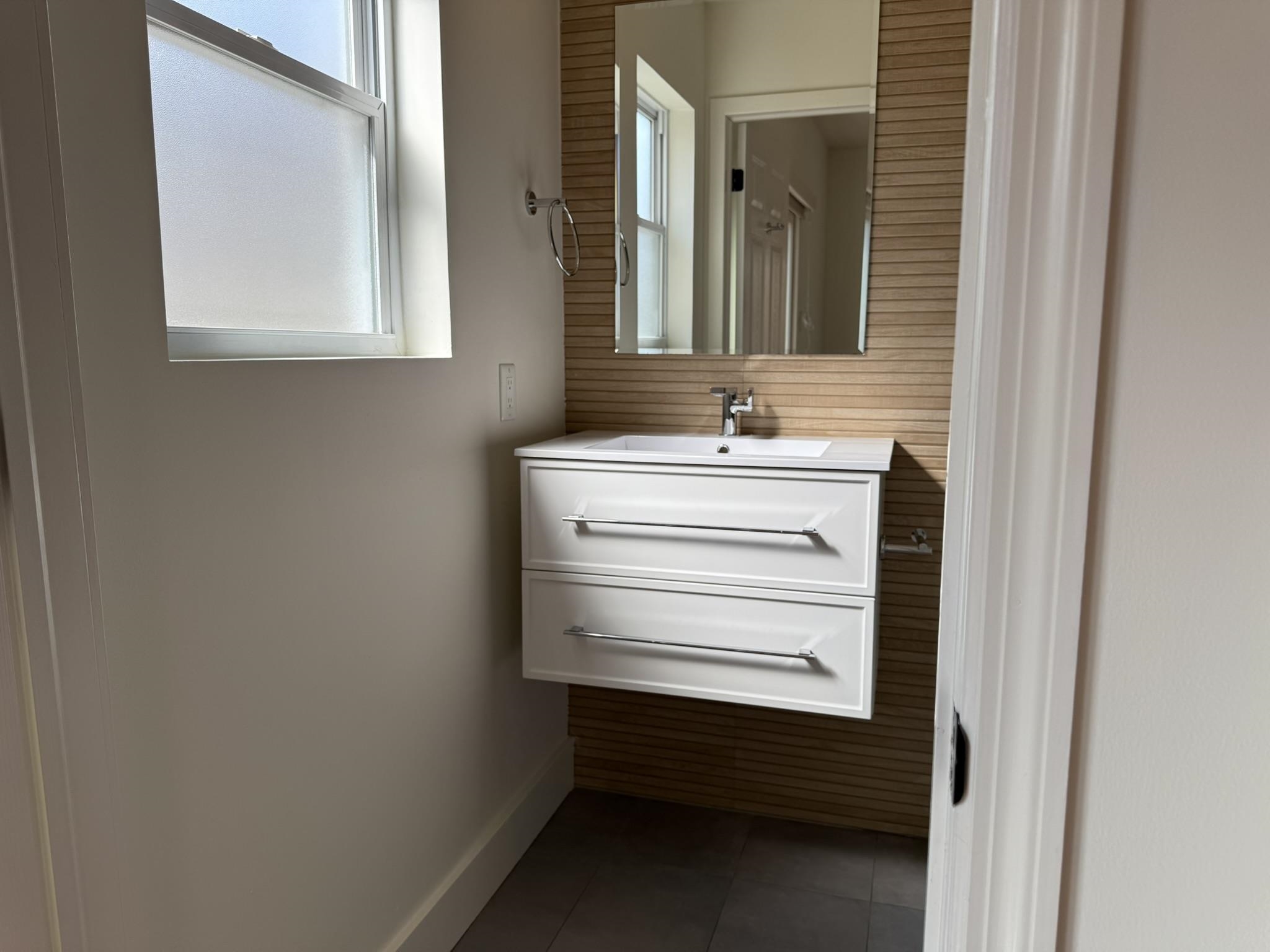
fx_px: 881
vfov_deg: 56.8
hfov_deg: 71.6
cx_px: 635
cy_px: 476
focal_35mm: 24
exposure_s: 1/708
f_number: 1.78
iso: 80
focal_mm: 6.76
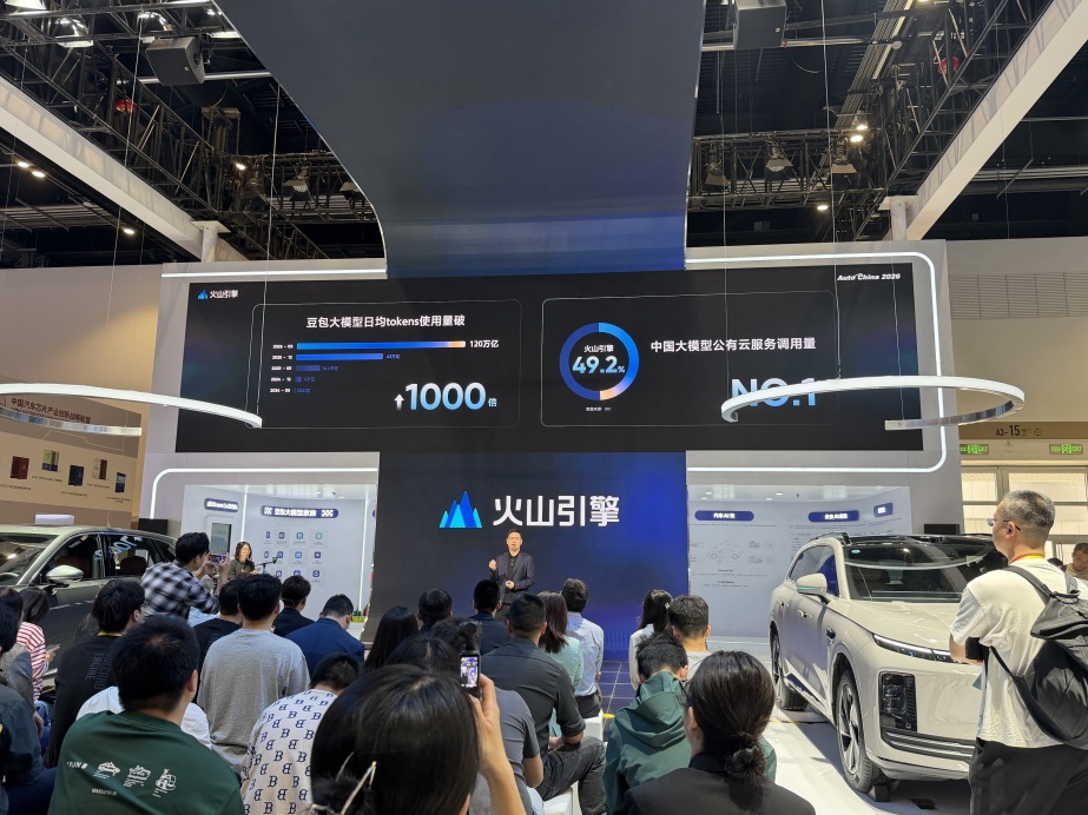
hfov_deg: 67.3
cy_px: 419
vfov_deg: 53.0
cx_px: 554
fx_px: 817
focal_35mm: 26
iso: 160
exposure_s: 1/162
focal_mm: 6.76
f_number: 1.78
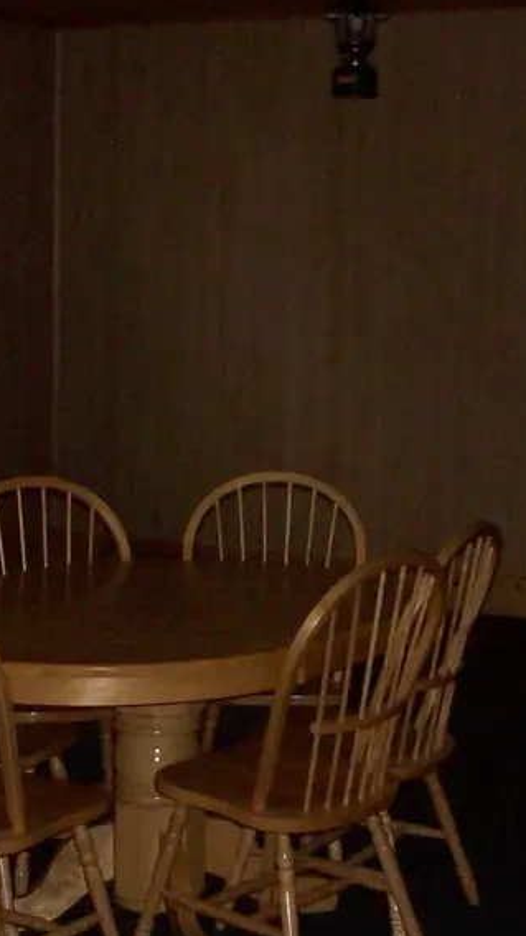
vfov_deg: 25.6
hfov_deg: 14.5
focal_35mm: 83
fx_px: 2058
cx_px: 348
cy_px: 418
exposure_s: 1/64
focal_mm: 6
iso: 140
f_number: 2.7
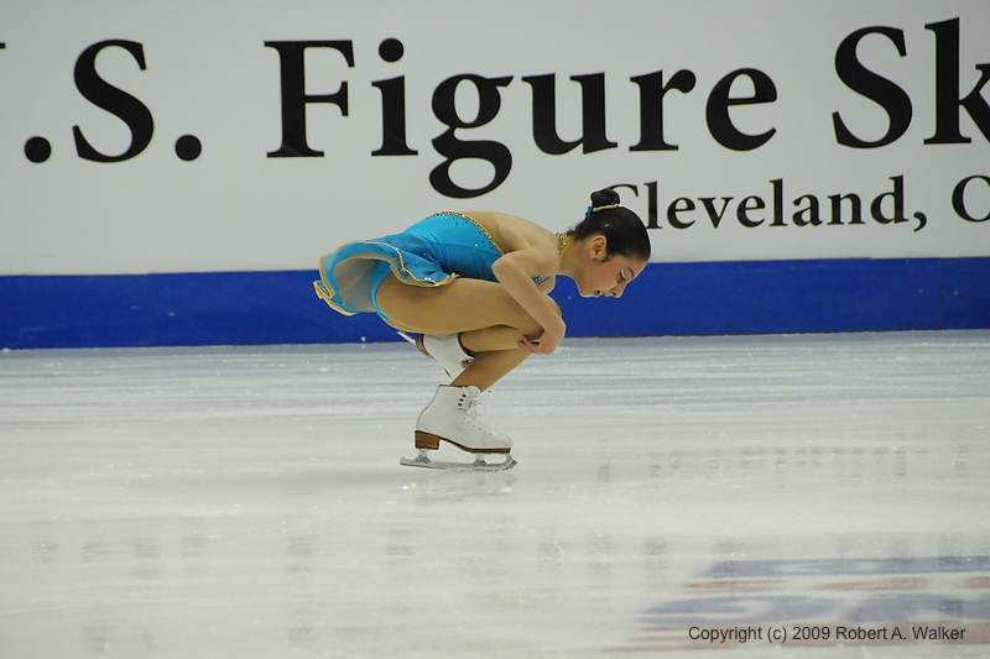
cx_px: 495
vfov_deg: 4.6
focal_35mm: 300
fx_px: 8248
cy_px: 330
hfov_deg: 6.9
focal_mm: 200
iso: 3200
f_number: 5.6
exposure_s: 1/1000
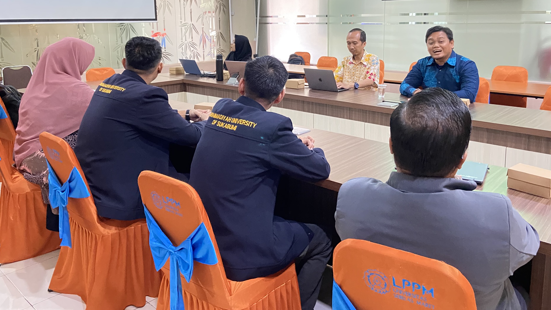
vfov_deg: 37.1
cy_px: 89
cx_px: 280
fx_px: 453
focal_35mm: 31
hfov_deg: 62.6
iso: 800
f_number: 1.8
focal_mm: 4.25
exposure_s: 1/25
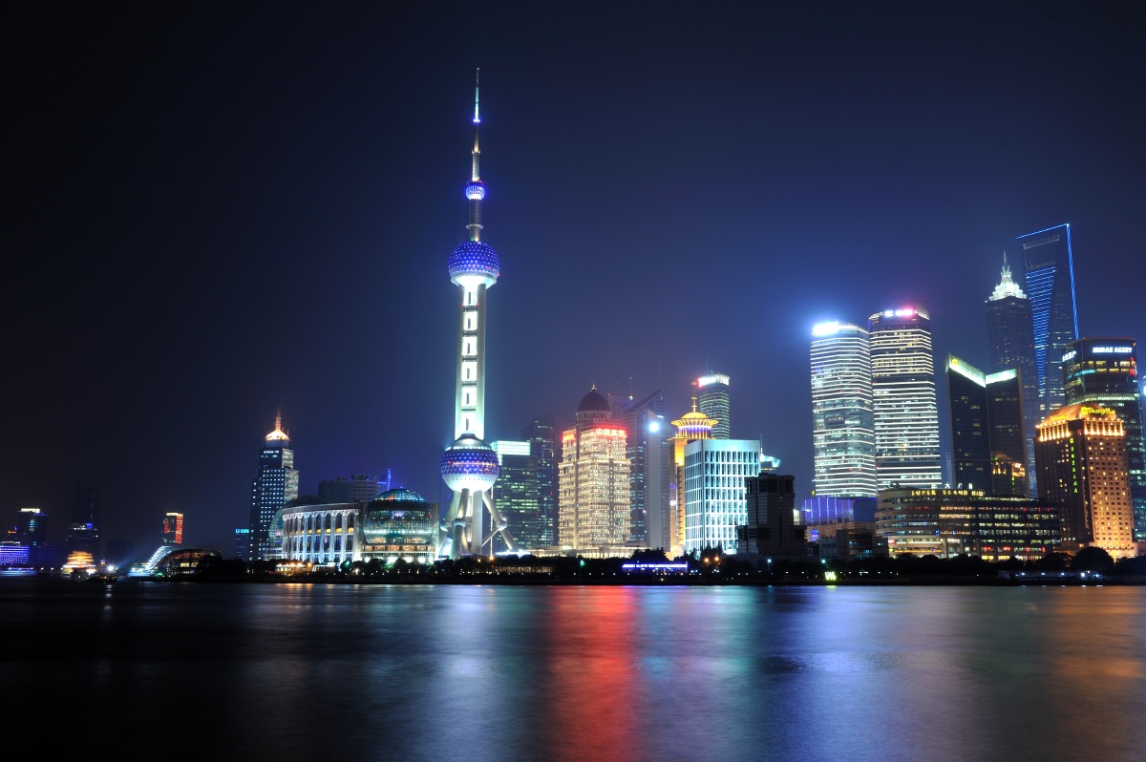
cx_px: 573
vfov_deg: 41.0
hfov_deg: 58.8
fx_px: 1018
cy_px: 381
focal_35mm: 32
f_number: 16
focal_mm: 32
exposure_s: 15
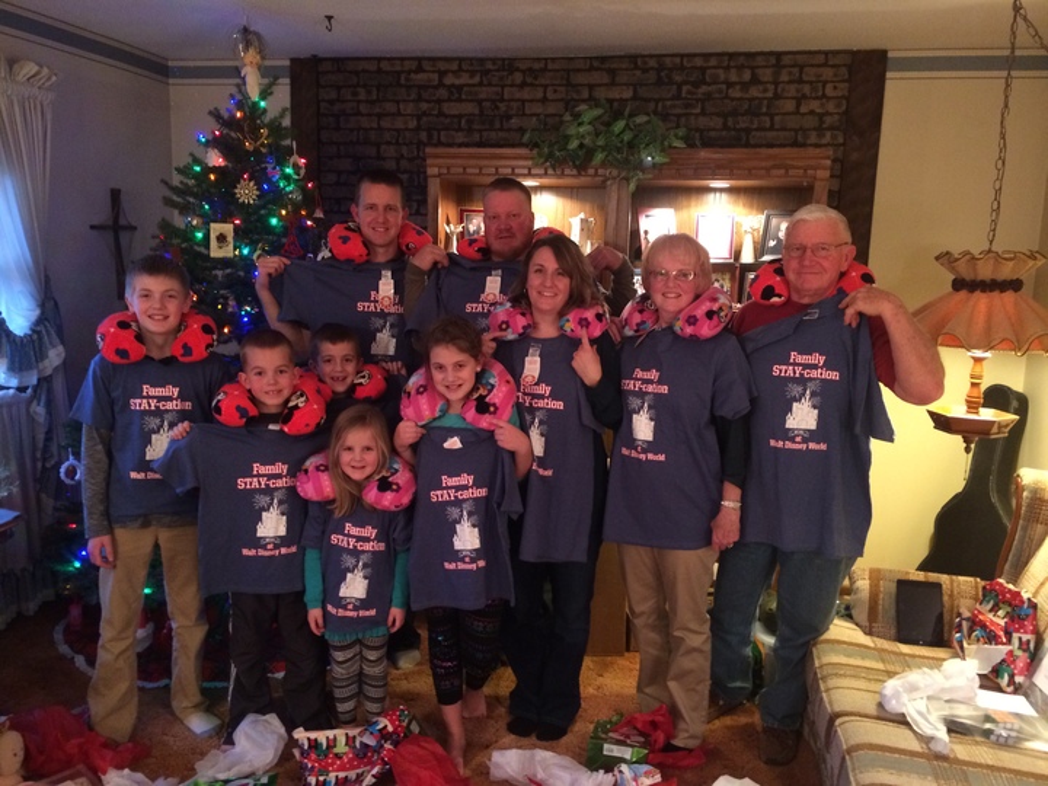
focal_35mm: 30
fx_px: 908
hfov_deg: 60.0
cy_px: 393
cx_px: 524
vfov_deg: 46.8
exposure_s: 1/15
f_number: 2.2
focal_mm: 4.12
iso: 320
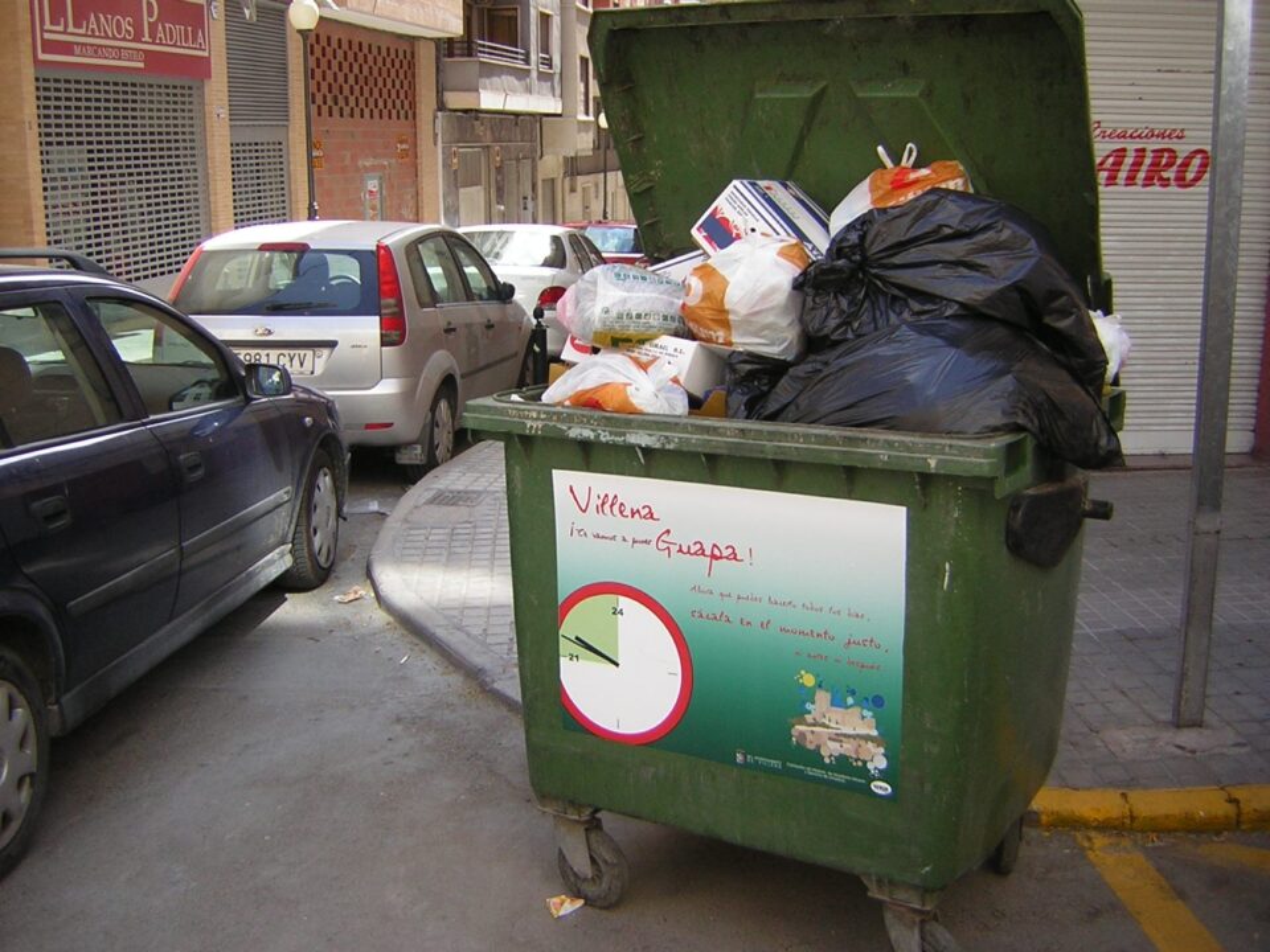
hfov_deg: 51.4
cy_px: 476
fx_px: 1321
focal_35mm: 36
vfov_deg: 39.7
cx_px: 635
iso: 50
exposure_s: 1/258
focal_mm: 4.7
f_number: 2.6
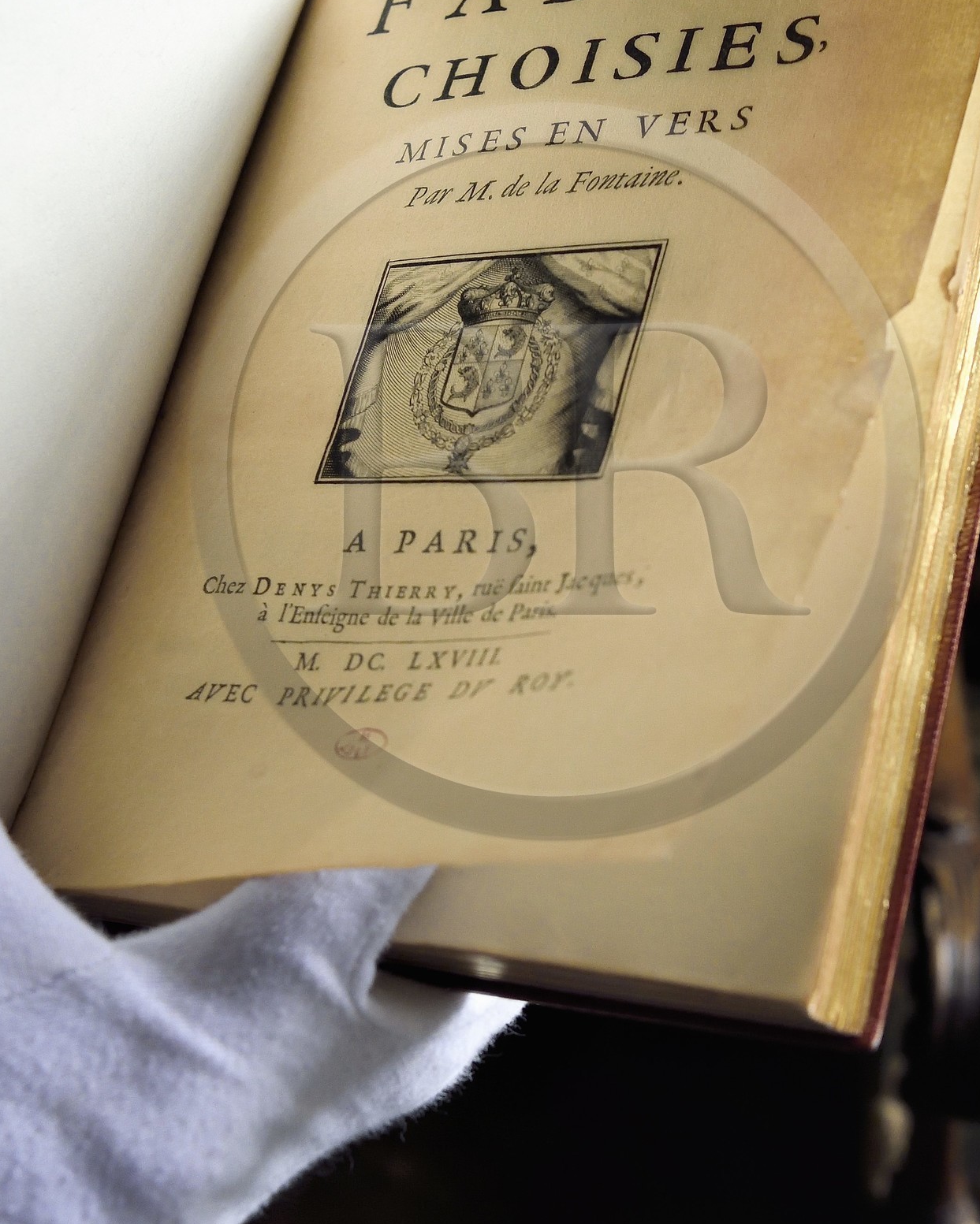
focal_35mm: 58
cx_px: 553
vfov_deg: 32.3
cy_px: 471
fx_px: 2102
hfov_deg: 26.2
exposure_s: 1/125
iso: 1600
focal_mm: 40
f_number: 6.3
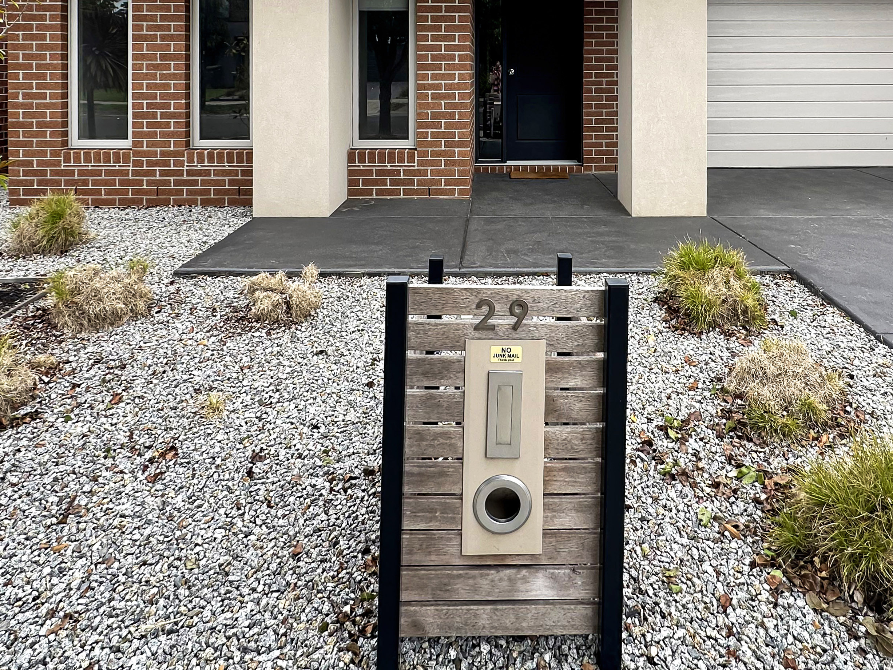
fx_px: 593
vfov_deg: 55.4
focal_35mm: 23
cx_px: 506
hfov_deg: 73.6
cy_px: 149
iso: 40
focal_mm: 2.22
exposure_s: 1/485
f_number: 2.2
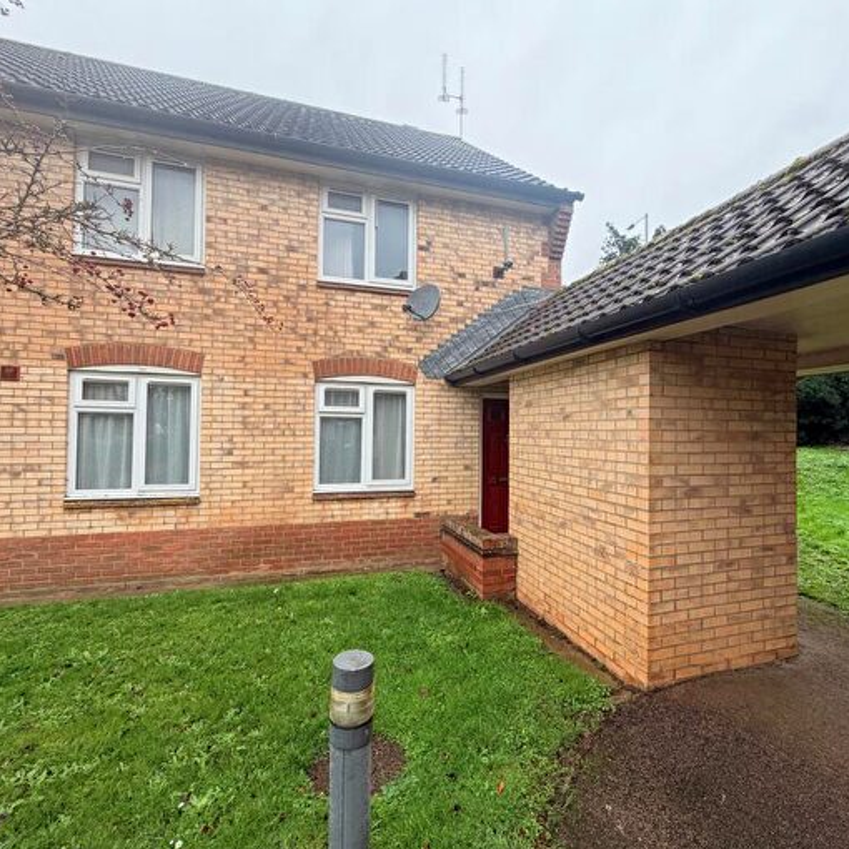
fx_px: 472
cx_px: 463
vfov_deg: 84.0
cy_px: 424
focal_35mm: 17
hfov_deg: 83.8
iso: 100
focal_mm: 2.22
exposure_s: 1/121
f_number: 2.2
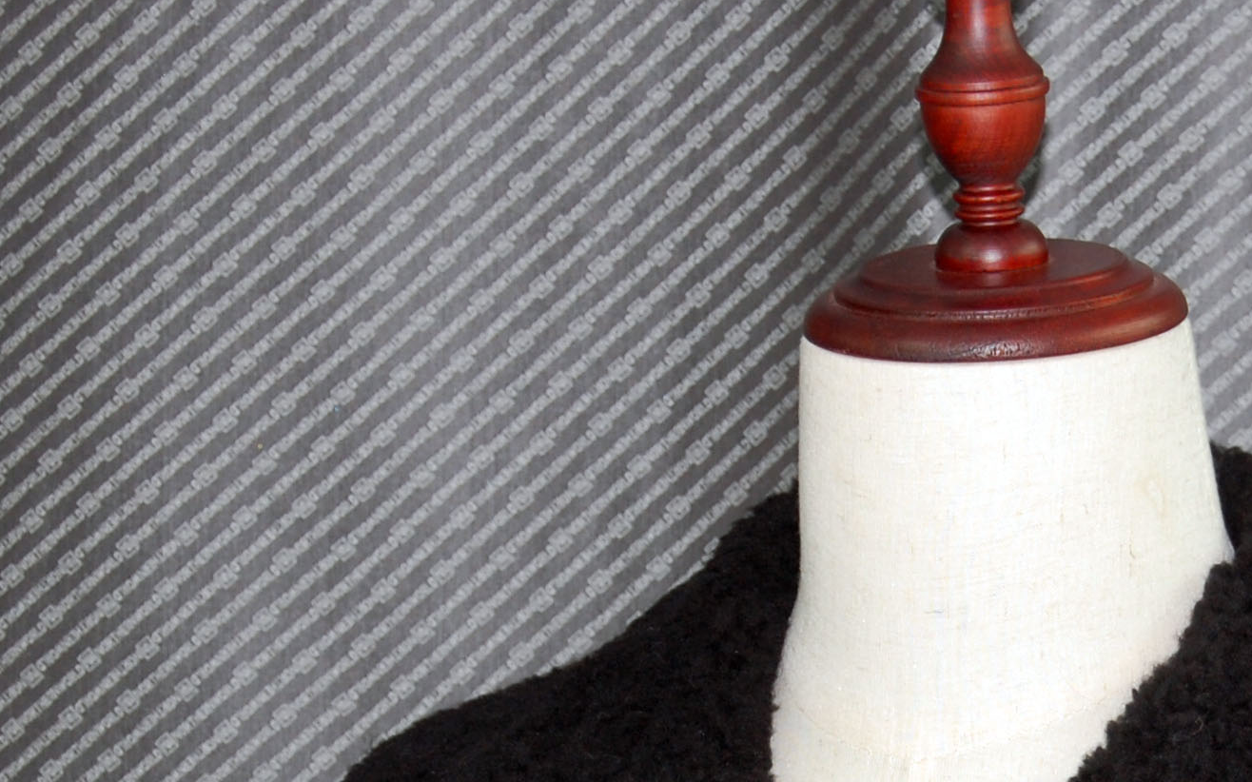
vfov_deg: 8.3
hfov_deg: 13.3
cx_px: 921
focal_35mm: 157
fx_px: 5362
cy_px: 843
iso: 400
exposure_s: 1/60
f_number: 5.3
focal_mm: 45
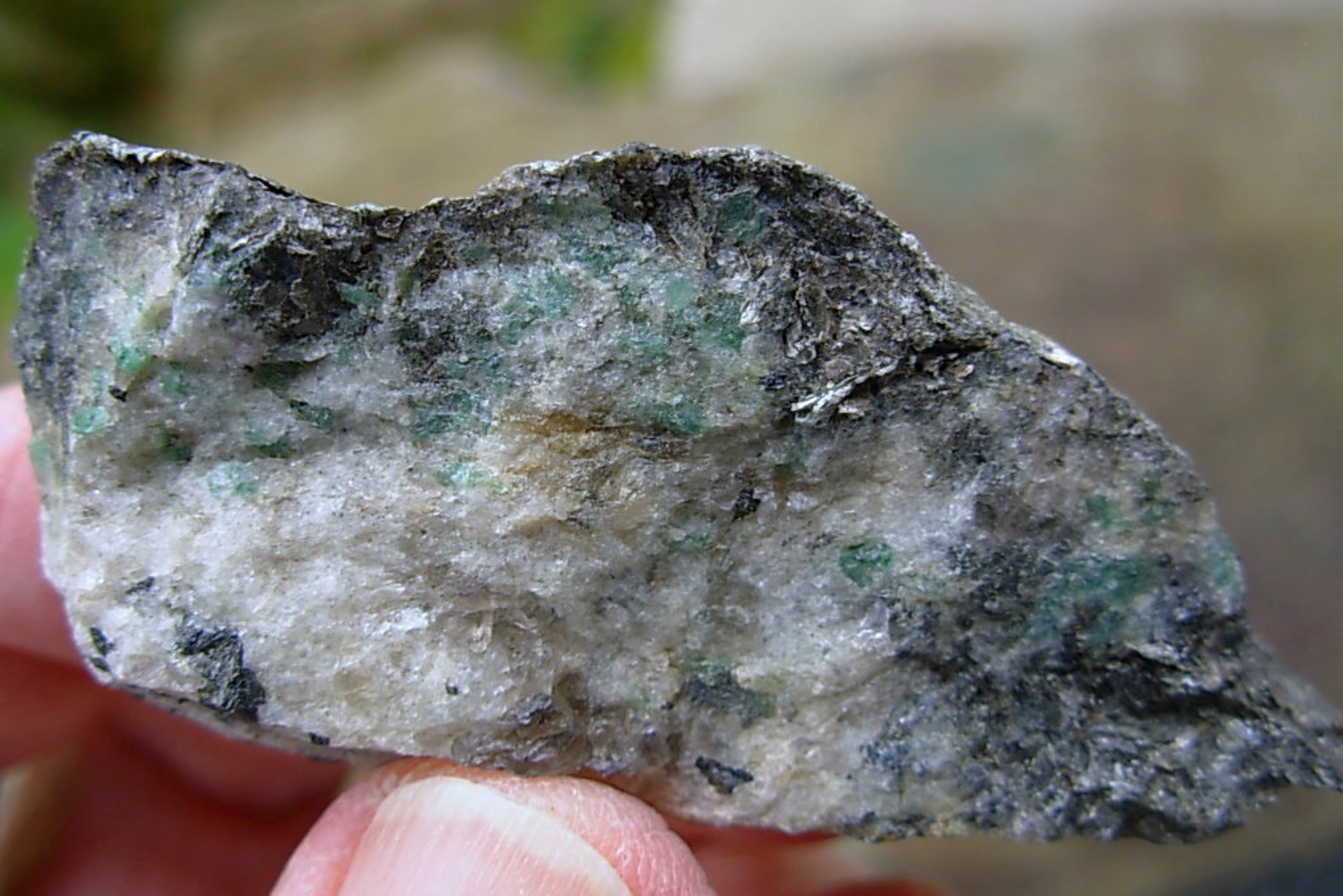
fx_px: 1492
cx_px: 665
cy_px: 417
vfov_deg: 33.4
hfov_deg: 48.5
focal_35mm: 40
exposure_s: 1/132
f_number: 2.9
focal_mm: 6.3
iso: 50
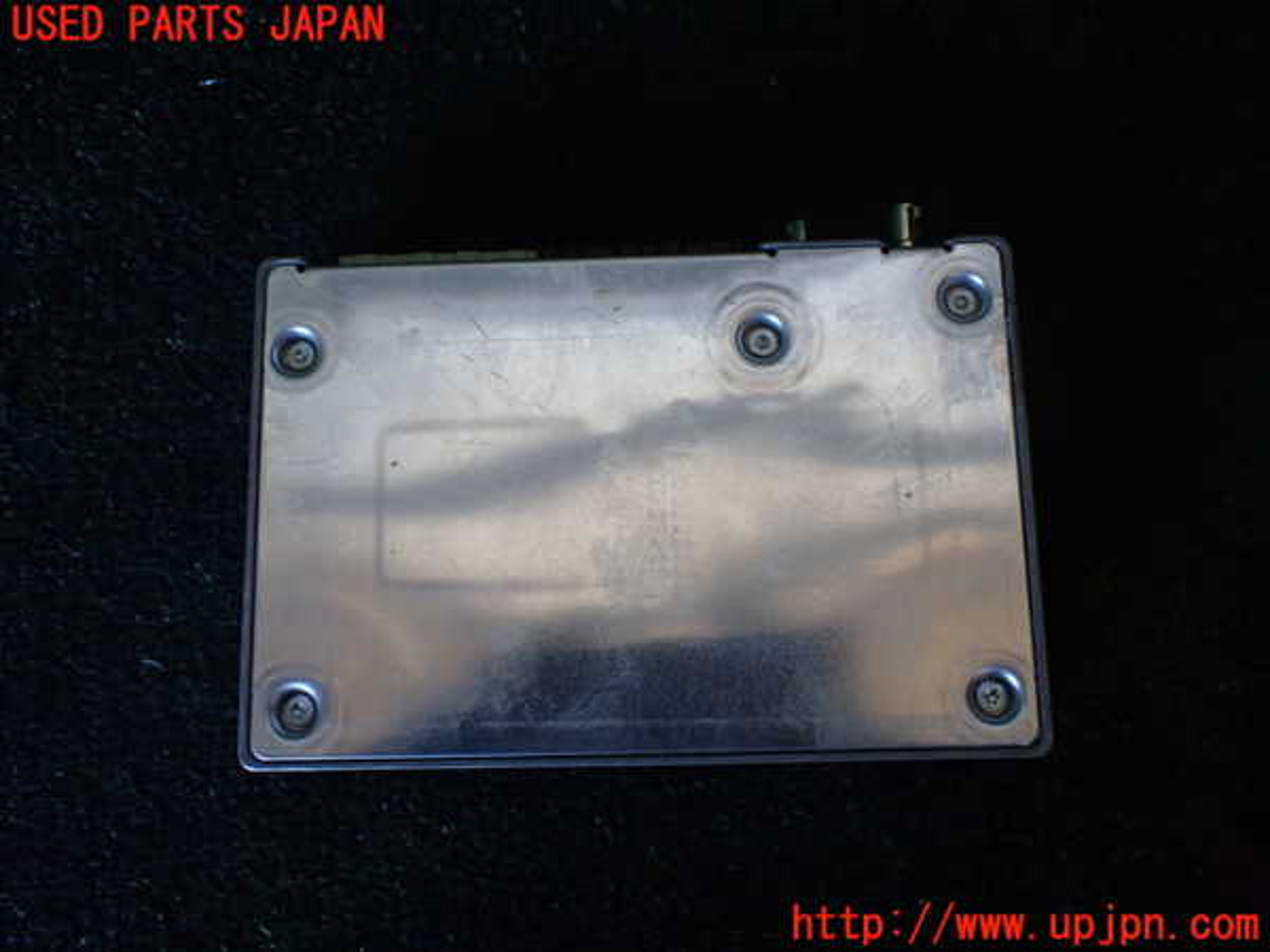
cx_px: 635
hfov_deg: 60.0
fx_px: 1101
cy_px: 476
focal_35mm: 30
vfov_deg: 46.8
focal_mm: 5.4
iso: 250
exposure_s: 1/125
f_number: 2.3
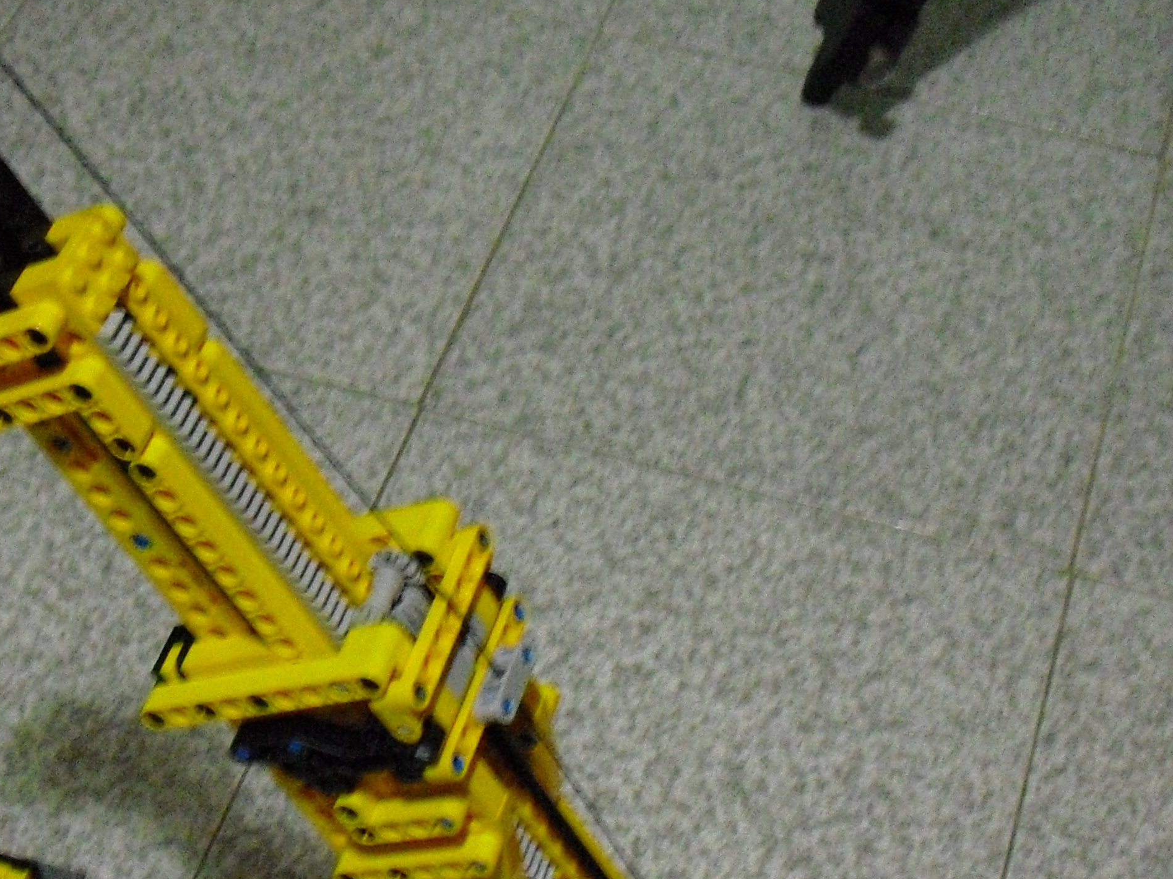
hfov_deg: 25.5
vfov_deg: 19.1
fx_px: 2575
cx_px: 371
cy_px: 744
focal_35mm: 76
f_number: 3.1
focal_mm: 6.3
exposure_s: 1/10
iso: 800
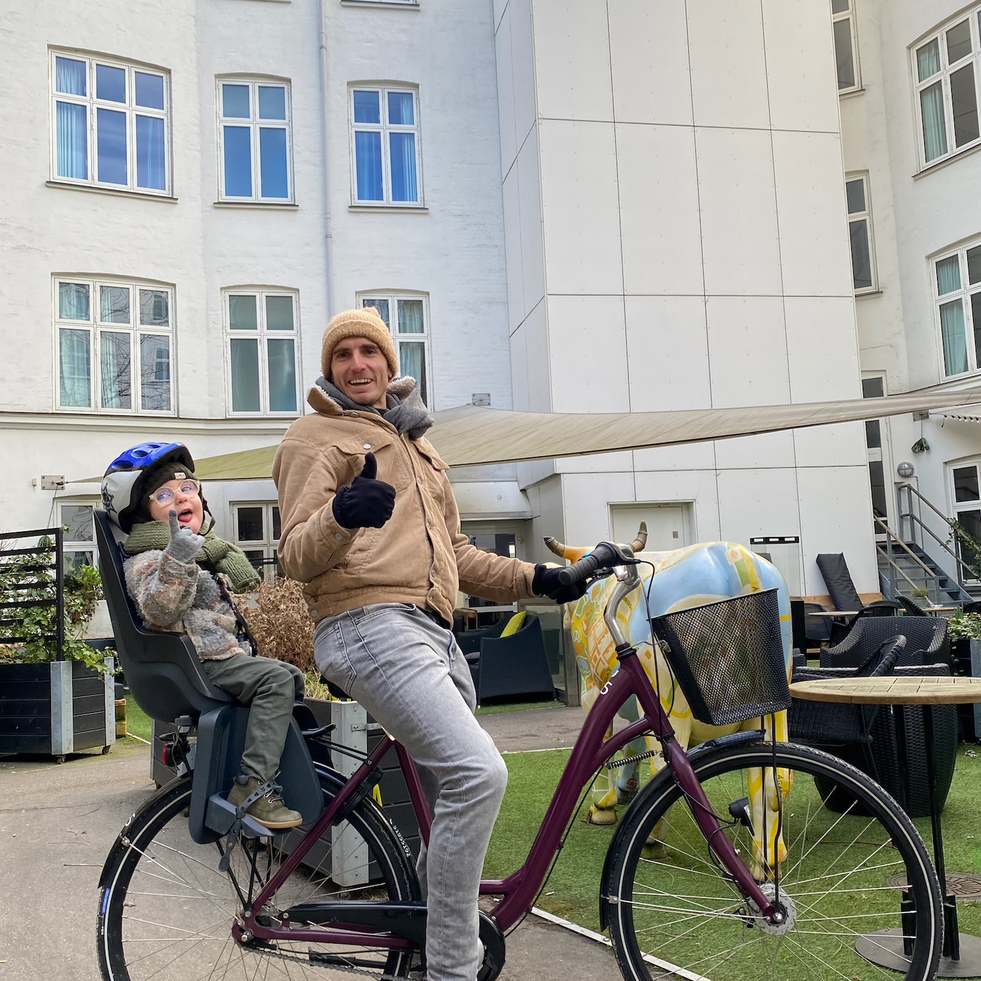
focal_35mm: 31
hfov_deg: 52.5
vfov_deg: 52.5
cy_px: 512
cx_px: 490
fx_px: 994
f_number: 1.8
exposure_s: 1/630
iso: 32
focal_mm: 4.25
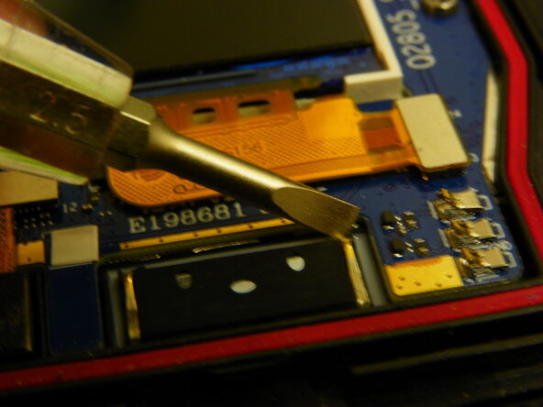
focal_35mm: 73
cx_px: 272
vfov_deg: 20.2
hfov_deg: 26.7
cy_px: 204
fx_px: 1145
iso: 100
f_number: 5
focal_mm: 13
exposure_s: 1/5
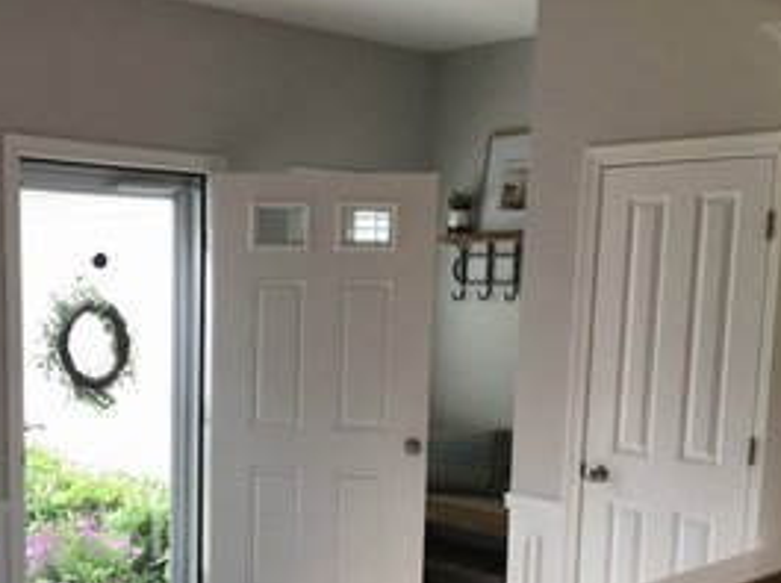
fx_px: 1127
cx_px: 205
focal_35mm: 50
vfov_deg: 28.6
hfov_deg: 37.4
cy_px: 442
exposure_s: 1/120
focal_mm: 3.3
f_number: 2.4
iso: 32
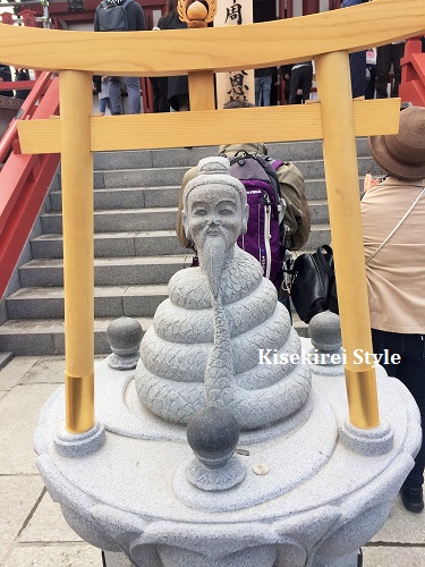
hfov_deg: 48.2
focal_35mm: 29
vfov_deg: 61.7
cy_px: 284
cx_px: 212
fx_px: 475
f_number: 2.2
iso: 32
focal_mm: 4.15
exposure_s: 1/682
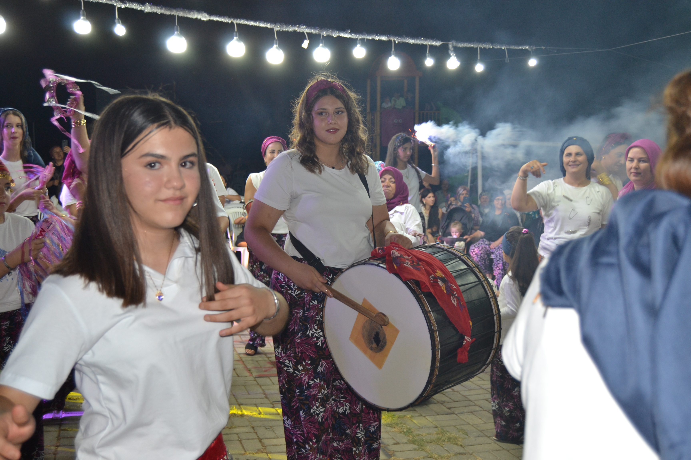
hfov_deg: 49.6
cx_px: 346
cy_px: 230
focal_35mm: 39
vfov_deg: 34.2
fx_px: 749
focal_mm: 26
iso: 640
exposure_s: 1/60
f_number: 4
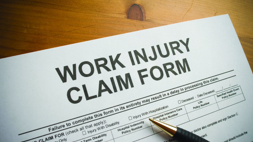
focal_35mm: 32
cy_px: 79
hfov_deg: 61.0
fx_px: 215
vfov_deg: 36.6
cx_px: 125
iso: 100
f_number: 8
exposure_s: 1/80
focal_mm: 20
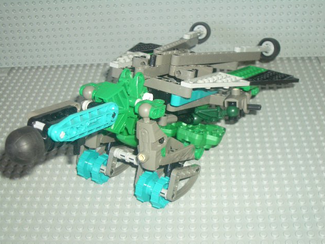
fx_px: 469
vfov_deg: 29.1
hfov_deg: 38.2
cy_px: 123
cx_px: 160
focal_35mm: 50
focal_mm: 8.2
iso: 100
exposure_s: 1/60
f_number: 3.1
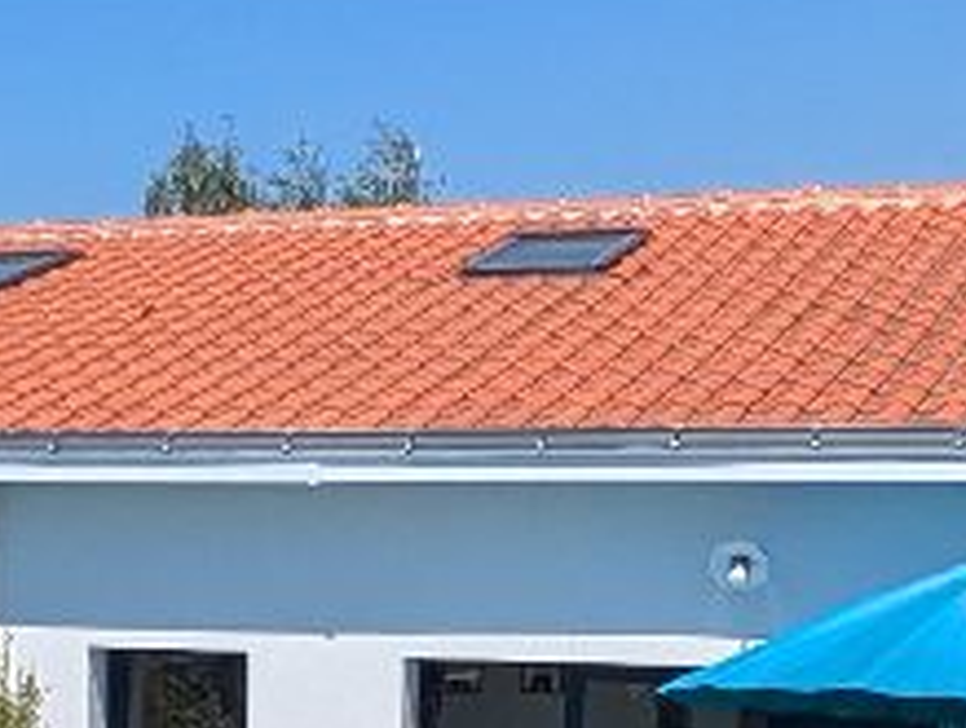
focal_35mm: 102
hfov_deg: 18.8
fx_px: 2851
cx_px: 22
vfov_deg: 14.1
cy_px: 887
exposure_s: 1/2347
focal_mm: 1.83
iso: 48
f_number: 2.2
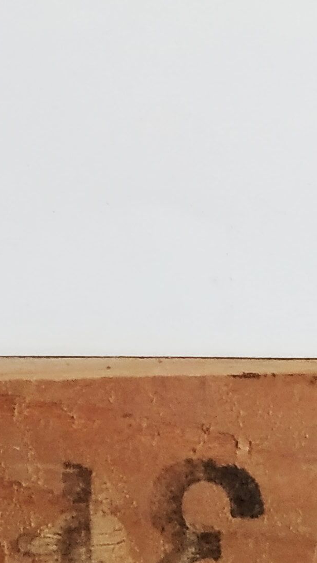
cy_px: 29
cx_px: 116
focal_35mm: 96
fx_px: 1434
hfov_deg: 12.6
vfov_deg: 21.6
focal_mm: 3.94
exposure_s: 1/25
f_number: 1.9
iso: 320
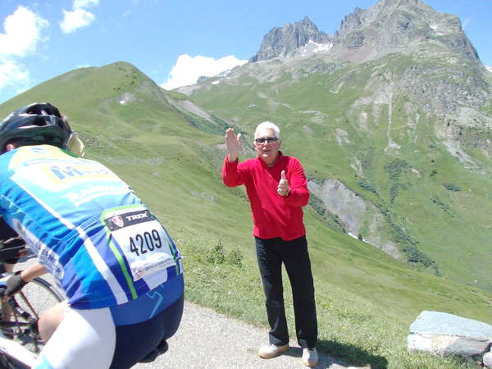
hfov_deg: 63.4
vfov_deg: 49.7
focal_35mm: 28
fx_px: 398
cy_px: 184
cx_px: 246
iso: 80
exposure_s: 1/400
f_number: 5.4
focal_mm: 4
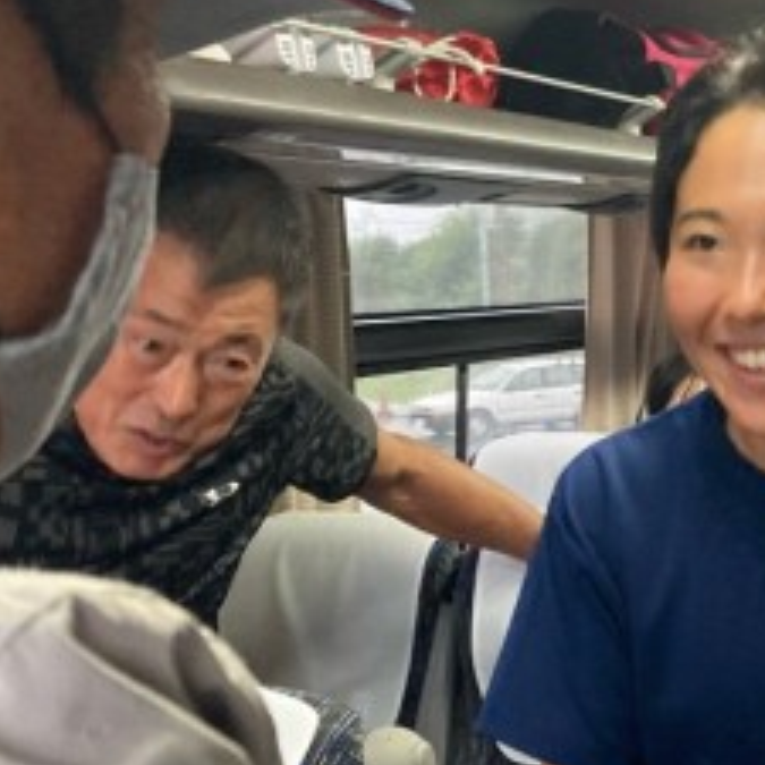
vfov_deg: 26.1
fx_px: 1650
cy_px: 367
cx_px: 690
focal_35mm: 66
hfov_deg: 25.3
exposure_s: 1/45
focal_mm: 3.99
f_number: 1.8
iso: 320
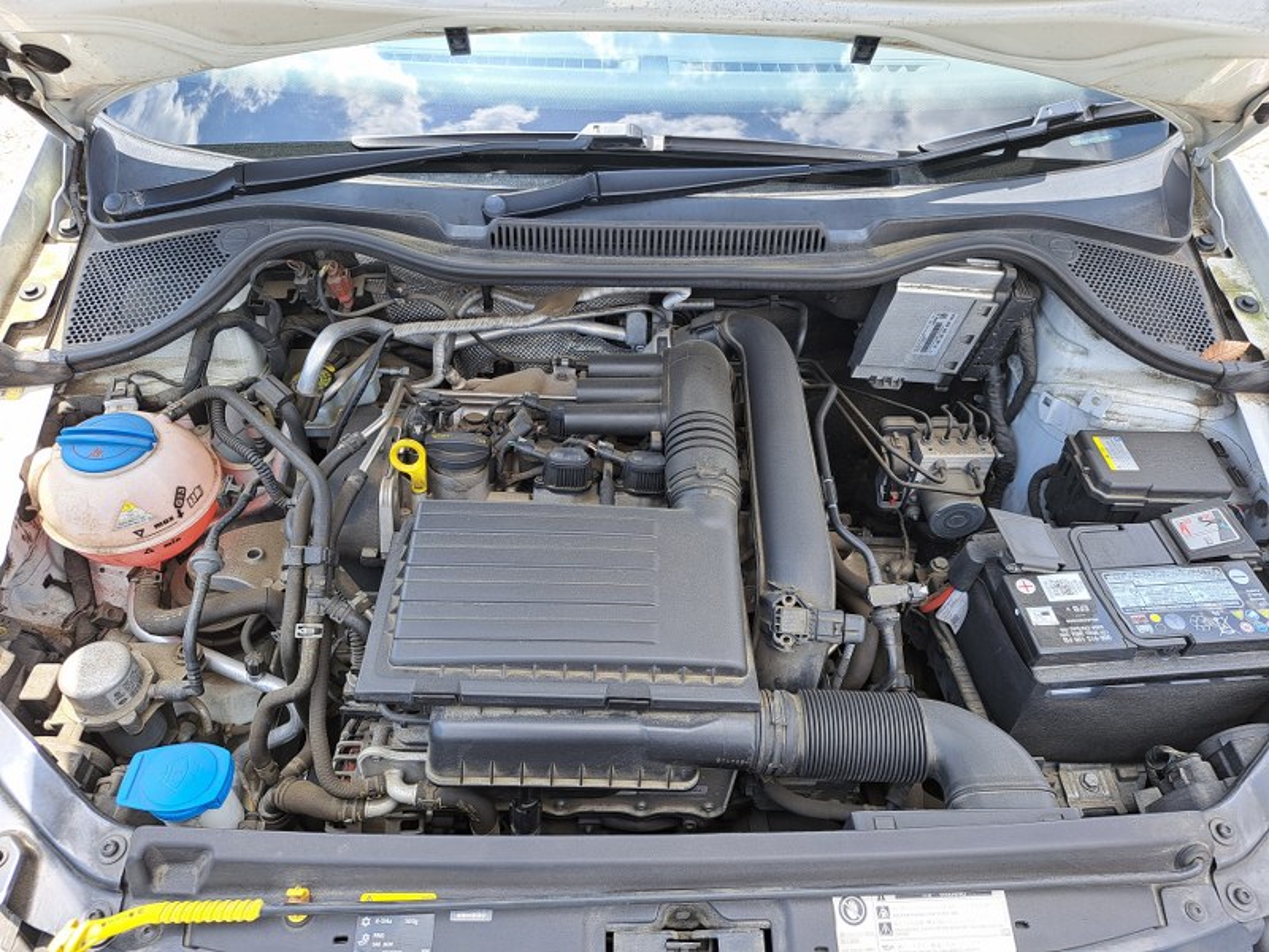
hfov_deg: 71.6
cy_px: 476
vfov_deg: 56.8
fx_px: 880
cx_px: 634
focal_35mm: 24
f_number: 1.8
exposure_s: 1/254
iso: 50
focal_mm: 5.23
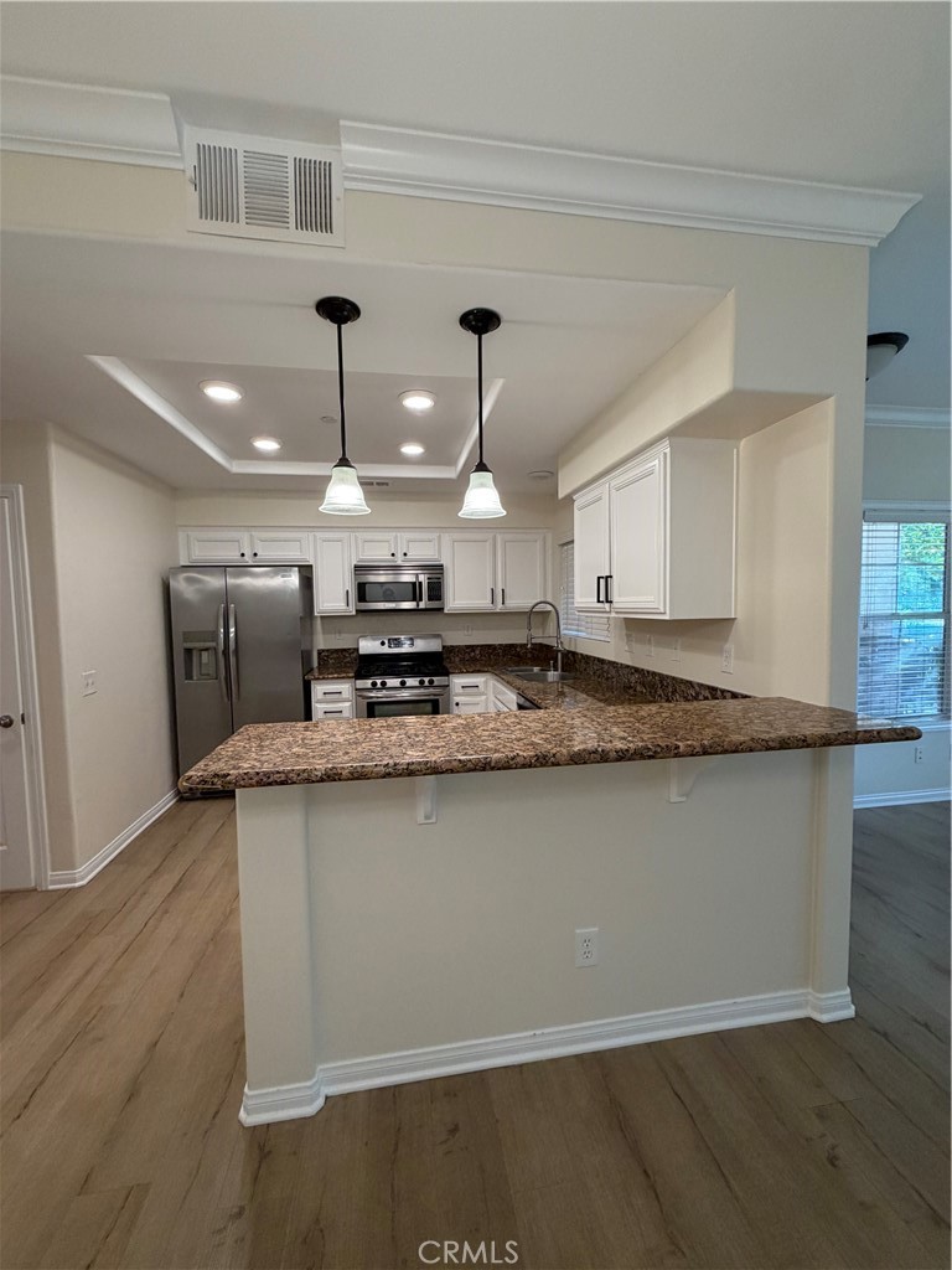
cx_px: 476
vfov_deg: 102.1
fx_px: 513
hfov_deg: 85.7
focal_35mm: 14
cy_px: 635
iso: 250
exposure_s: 1/120
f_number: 2.2
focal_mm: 2.22
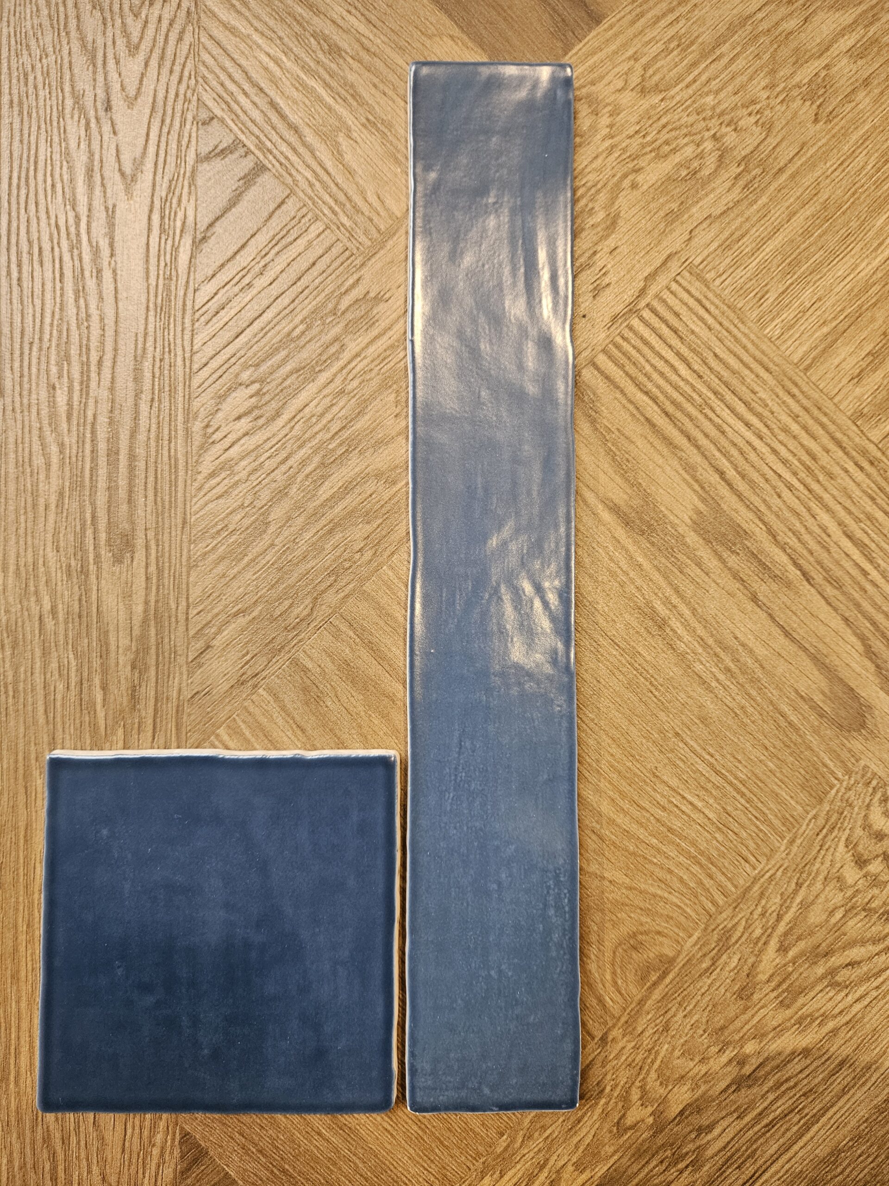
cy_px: 593
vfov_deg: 73.9
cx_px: 444
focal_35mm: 23
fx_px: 788
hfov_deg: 58.9
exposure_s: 1/100
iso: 200
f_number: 1.8
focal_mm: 5.4
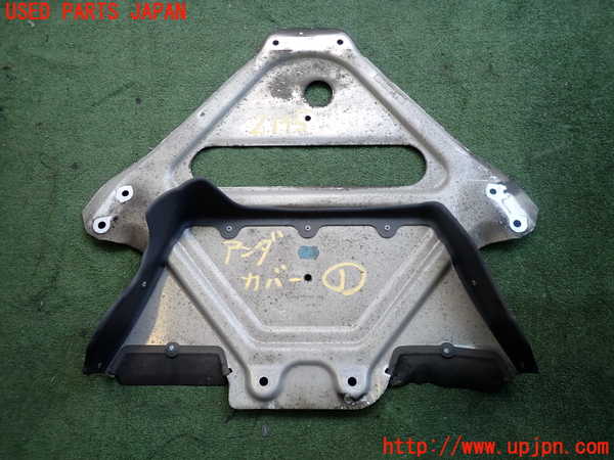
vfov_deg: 54.9
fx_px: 443
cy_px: 230
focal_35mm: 25
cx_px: 307
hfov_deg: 69.4
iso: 125
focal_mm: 4.5
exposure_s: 1/125
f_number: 2
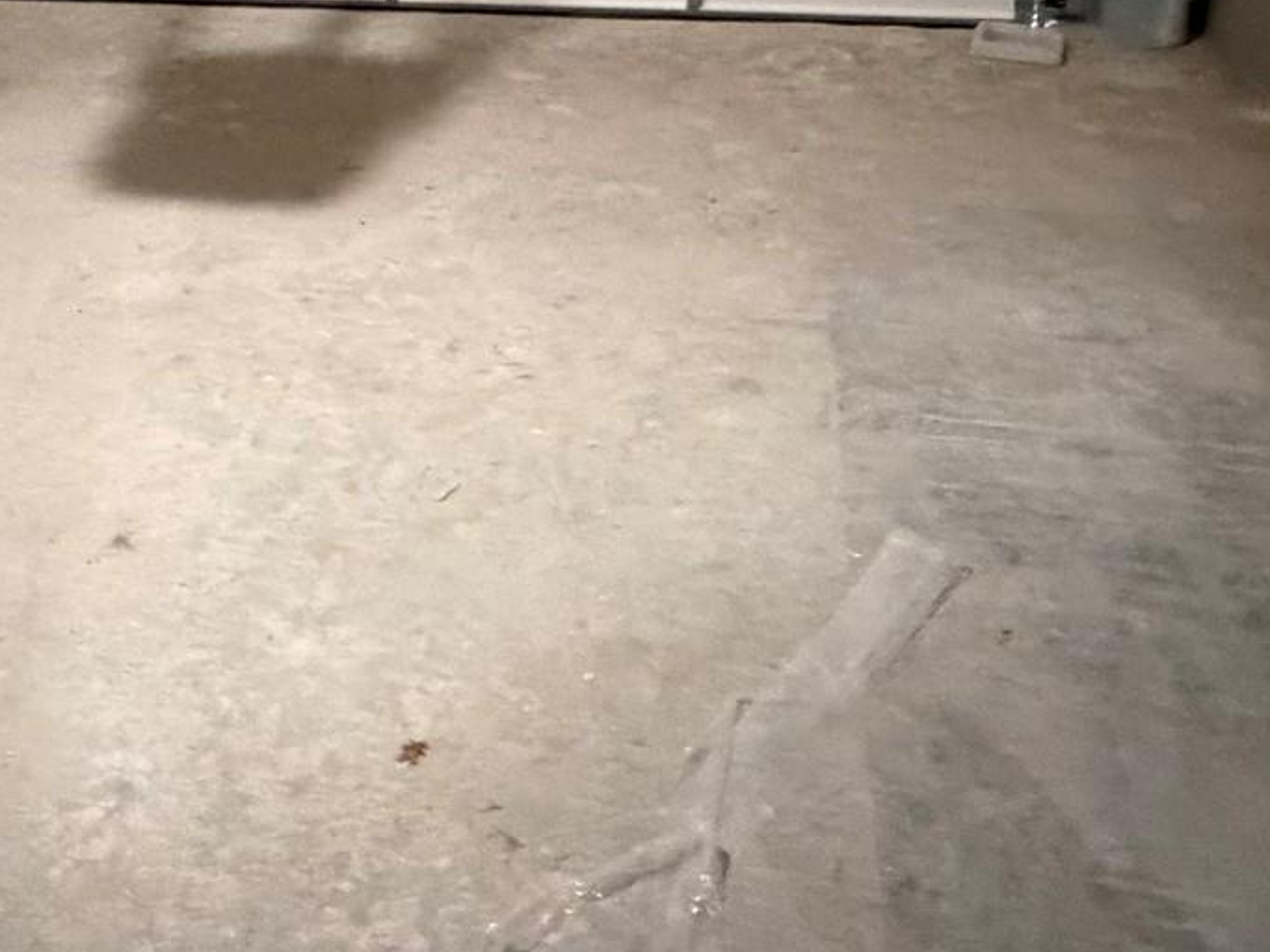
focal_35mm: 42
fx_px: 1541
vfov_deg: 30.8
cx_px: 320
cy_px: -86
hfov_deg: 43.4
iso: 1000
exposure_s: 1/40
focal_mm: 2.22
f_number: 2.2
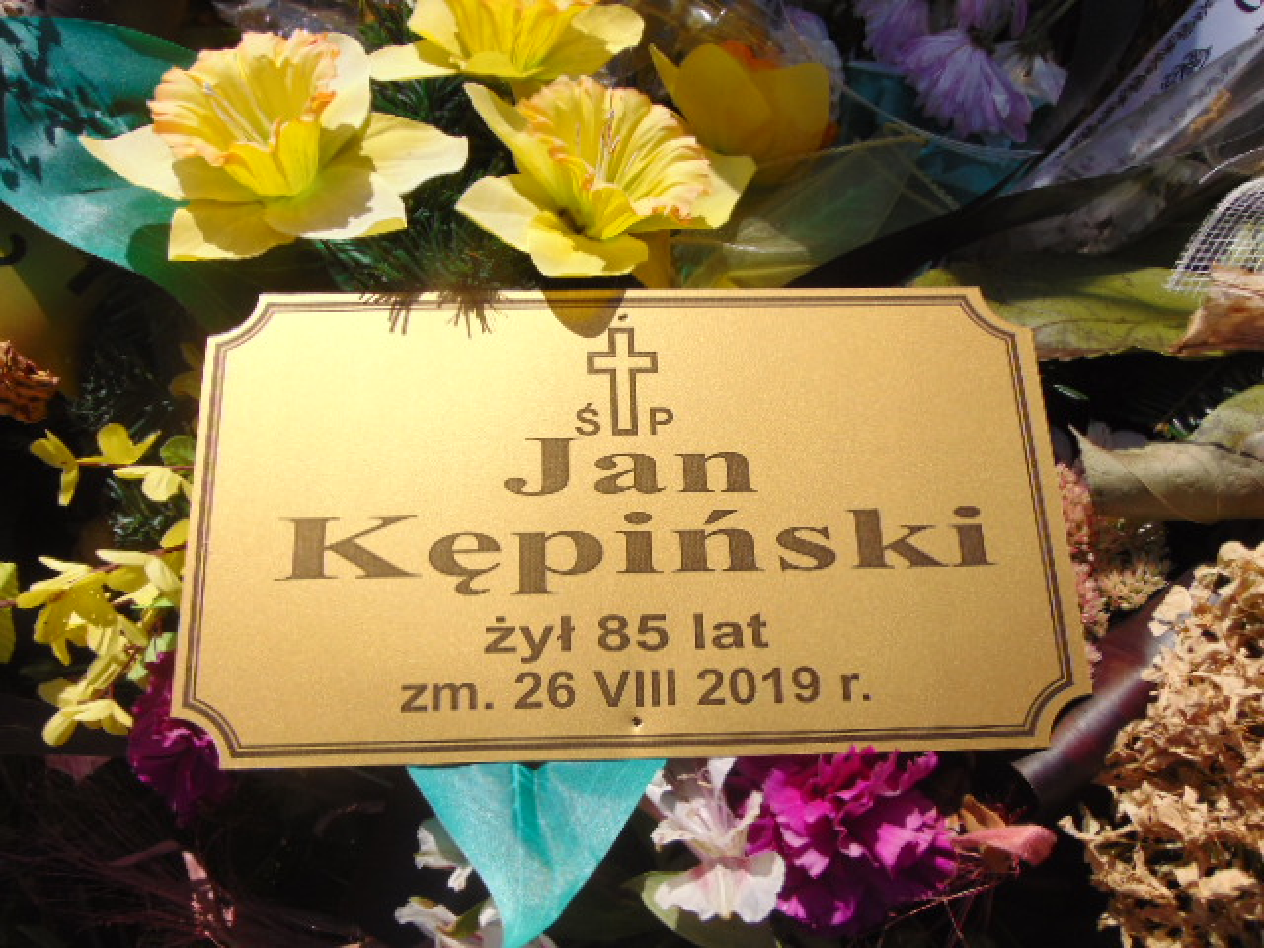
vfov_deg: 40.7
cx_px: 632
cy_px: 474
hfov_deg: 52.6
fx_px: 1278
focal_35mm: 35
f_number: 8.3
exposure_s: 1/400
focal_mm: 6.3
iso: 80
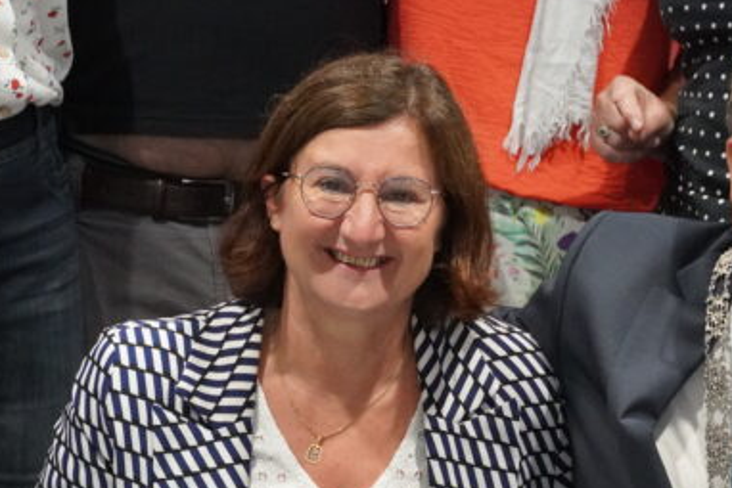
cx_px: 446
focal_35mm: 232
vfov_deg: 5.9
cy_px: 423
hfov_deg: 8.9
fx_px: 4719
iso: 6400
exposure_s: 1/160
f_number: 5.6
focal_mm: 77
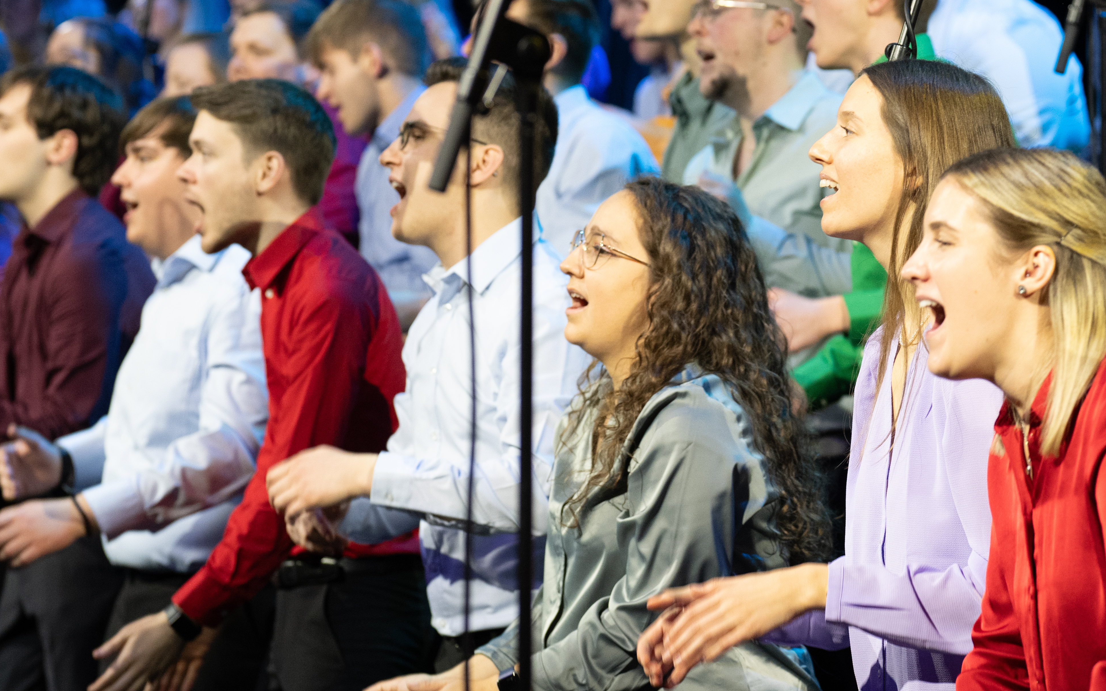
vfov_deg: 7.1
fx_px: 5576
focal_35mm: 185
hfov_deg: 11.3
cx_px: 867
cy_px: 154
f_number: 2.8
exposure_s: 1/250
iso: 1000
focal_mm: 85
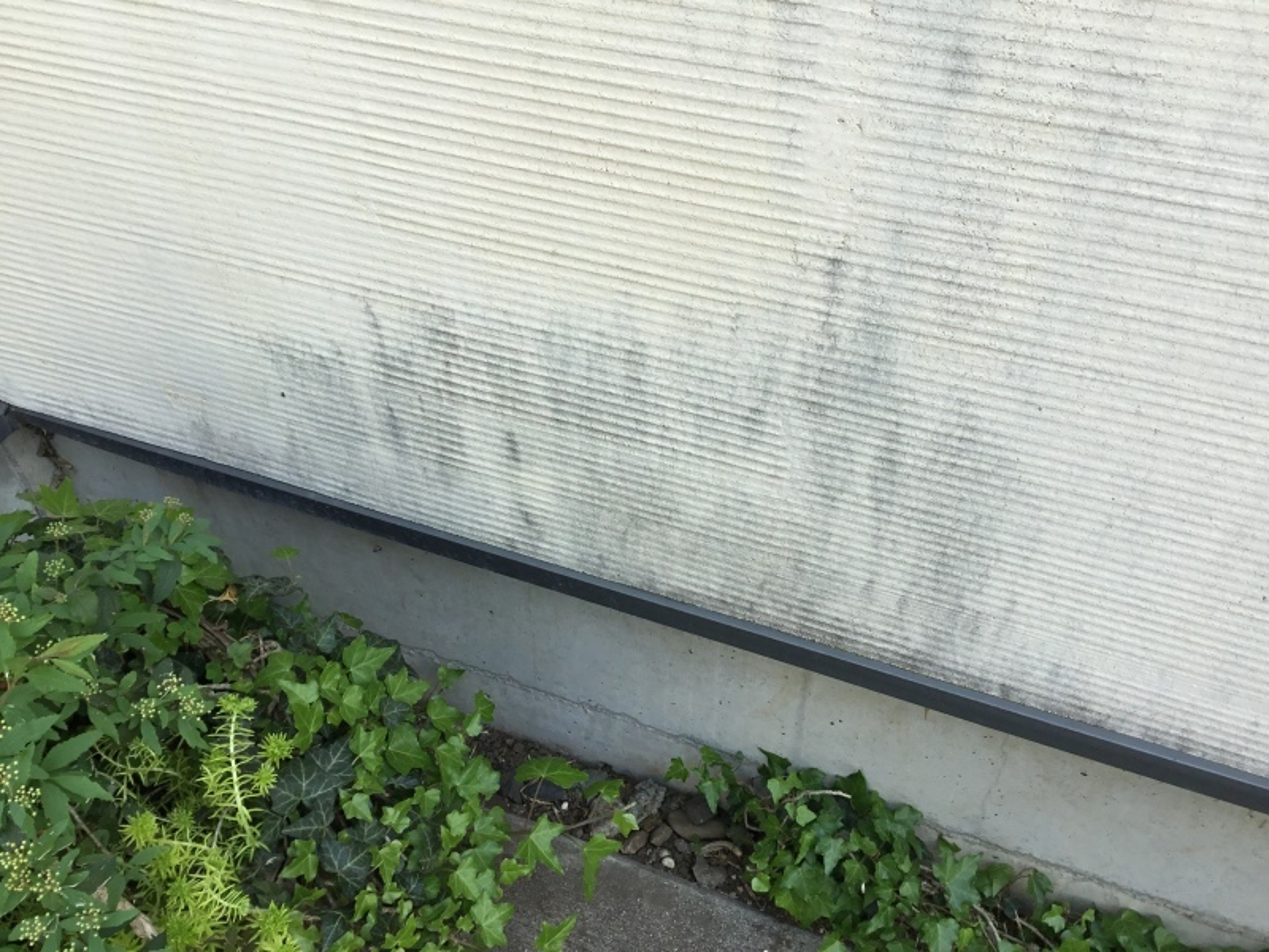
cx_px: 634
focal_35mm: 31
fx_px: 1136
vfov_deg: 45.4
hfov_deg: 58.4
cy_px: 476
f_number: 2.4
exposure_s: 1/356
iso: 25
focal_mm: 3.3
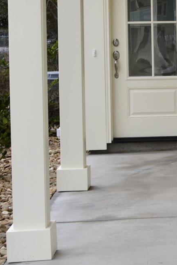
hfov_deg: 11.1
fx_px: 855
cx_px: 308
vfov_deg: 17.5
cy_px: 64
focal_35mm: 116
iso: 125
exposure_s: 1/125
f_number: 5.6
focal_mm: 22
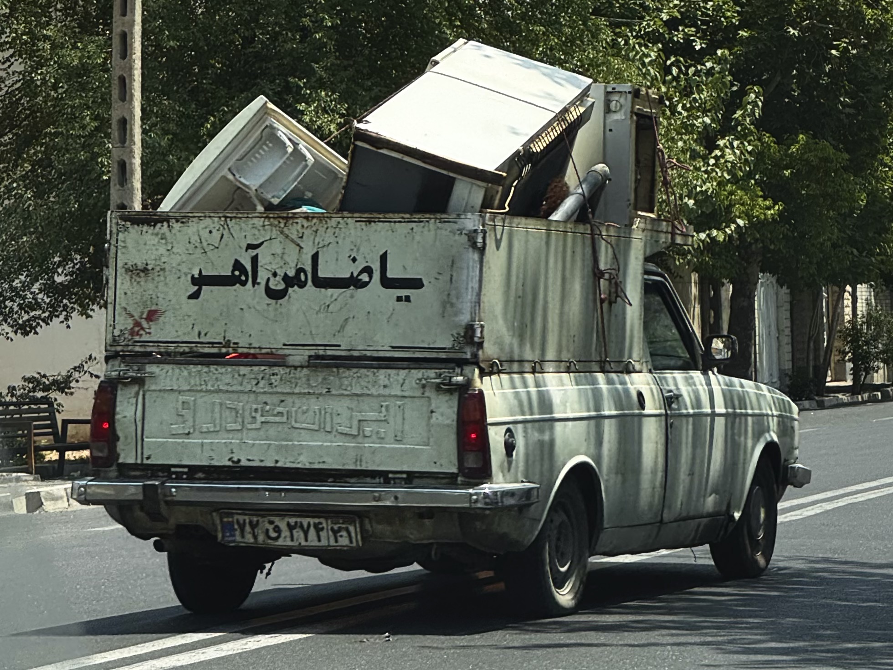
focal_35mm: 77
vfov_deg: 19.1
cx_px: 446
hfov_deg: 25.3
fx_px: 1986
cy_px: 335
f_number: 2.8
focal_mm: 9
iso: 25
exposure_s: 1/322
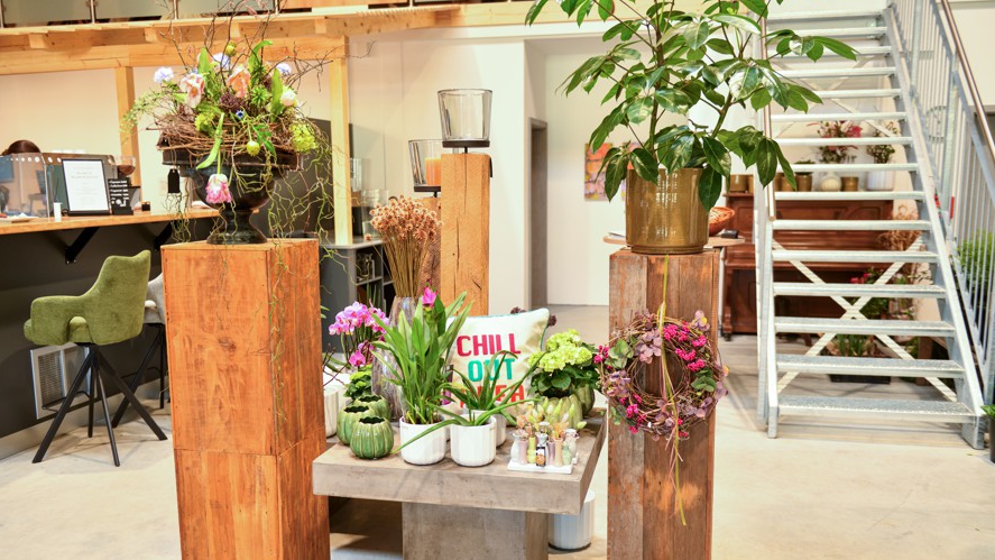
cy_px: 328
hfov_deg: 58.0
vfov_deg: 34.6
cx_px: 498
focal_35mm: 34
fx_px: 897
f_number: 2.8
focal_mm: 32
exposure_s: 1/100
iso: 320
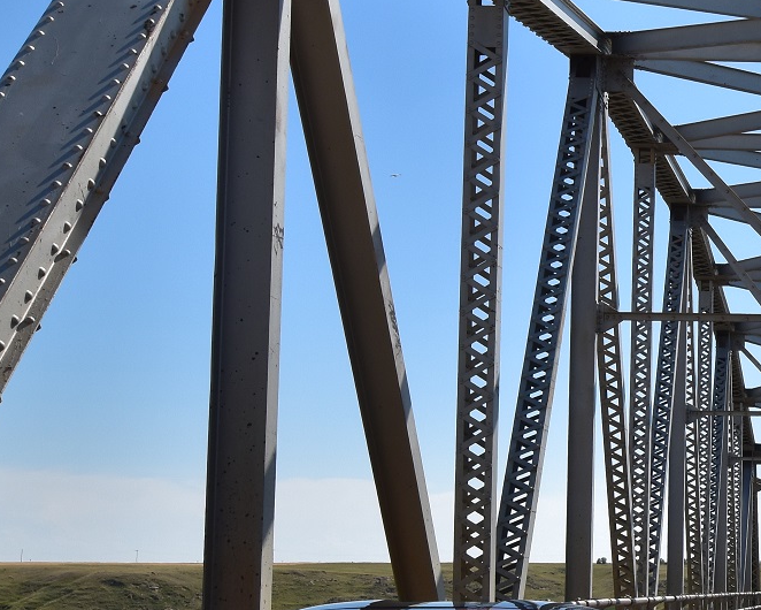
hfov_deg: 20.8
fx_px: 1915
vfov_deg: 18.0
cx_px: 935
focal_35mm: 85
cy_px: 439
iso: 280
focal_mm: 20
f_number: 11
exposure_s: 1/500
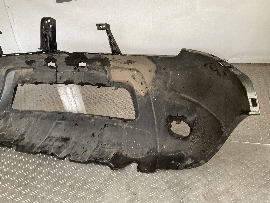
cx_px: 135
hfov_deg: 61.7
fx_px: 226
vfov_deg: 48.2
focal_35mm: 29
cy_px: 102
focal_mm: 3
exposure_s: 1/50
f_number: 1.8
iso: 100
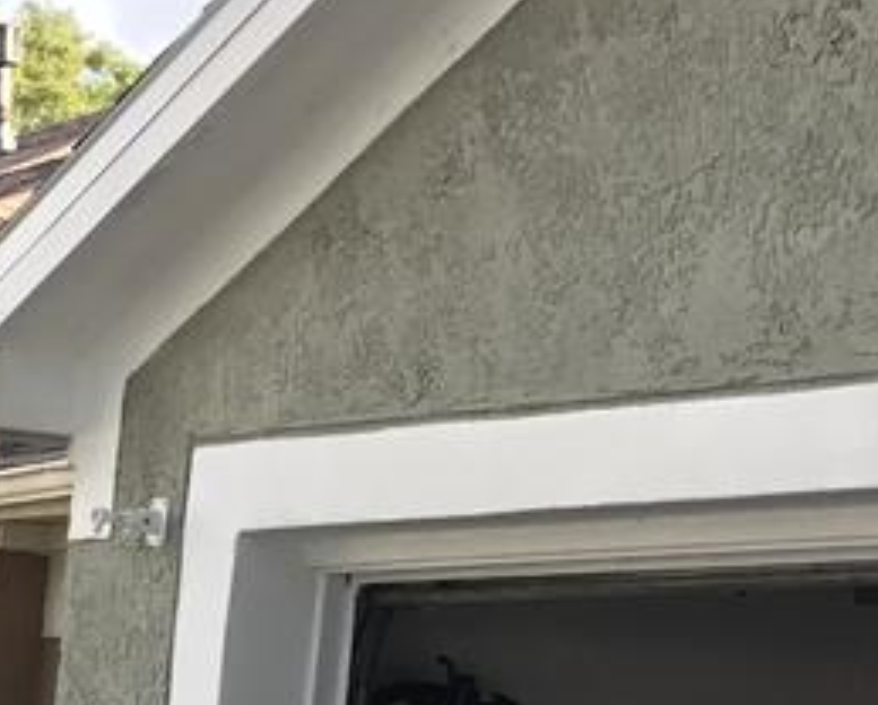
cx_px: -590
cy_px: 1486
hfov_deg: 11.5
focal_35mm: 158
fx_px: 4112
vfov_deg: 9.1
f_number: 1.8
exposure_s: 1/263
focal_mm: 3.99
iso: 20
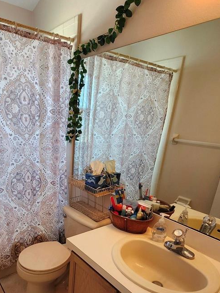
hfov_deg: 55.2
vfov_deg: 69.7
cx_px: 67
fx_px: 203
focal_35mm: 24
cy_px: 193
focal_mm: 1.74
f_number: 2.2
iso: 100
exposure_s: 1/60
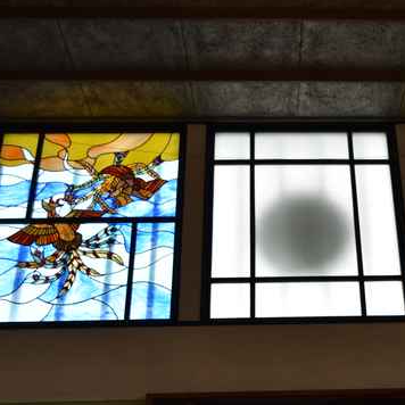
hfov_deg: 34.0
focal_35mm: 49
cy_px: 286
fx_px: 649
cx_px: 305
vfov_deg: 34.2
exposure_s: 1/60
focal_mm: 18
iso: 100
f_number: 4
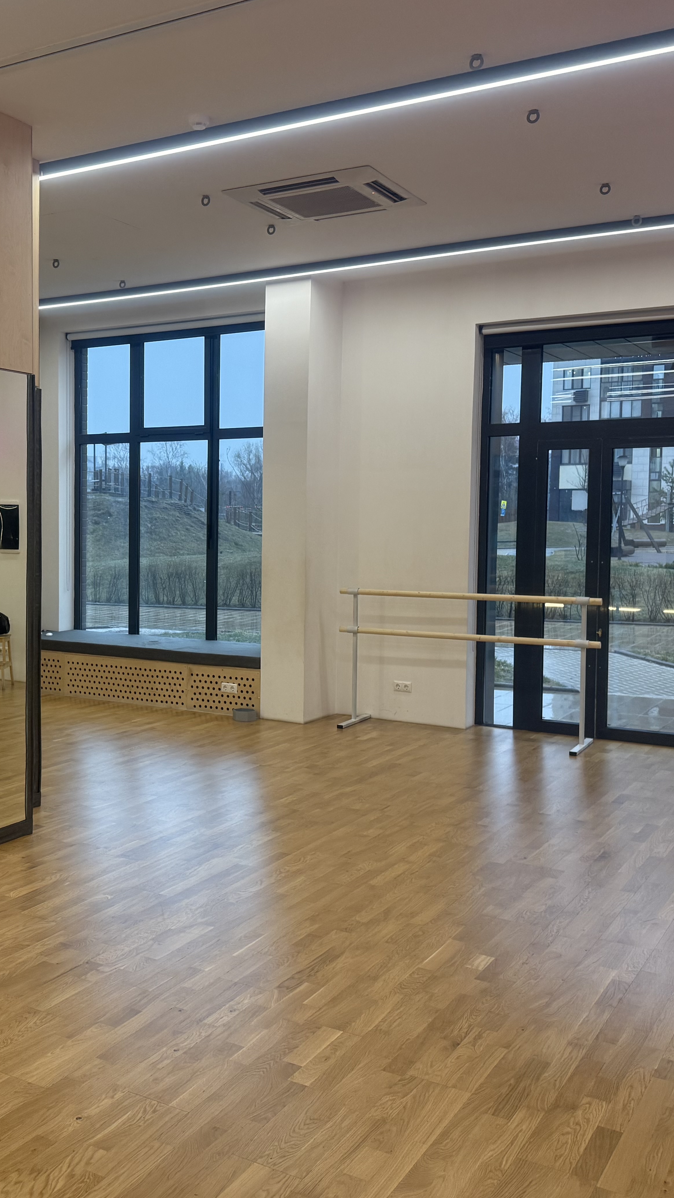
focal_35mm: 36
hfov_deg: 32.2
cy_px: 587
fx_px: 1144
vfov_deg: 55.3
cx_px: 160
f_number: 1.78
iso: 200
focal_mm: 6.76
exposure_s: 1/121
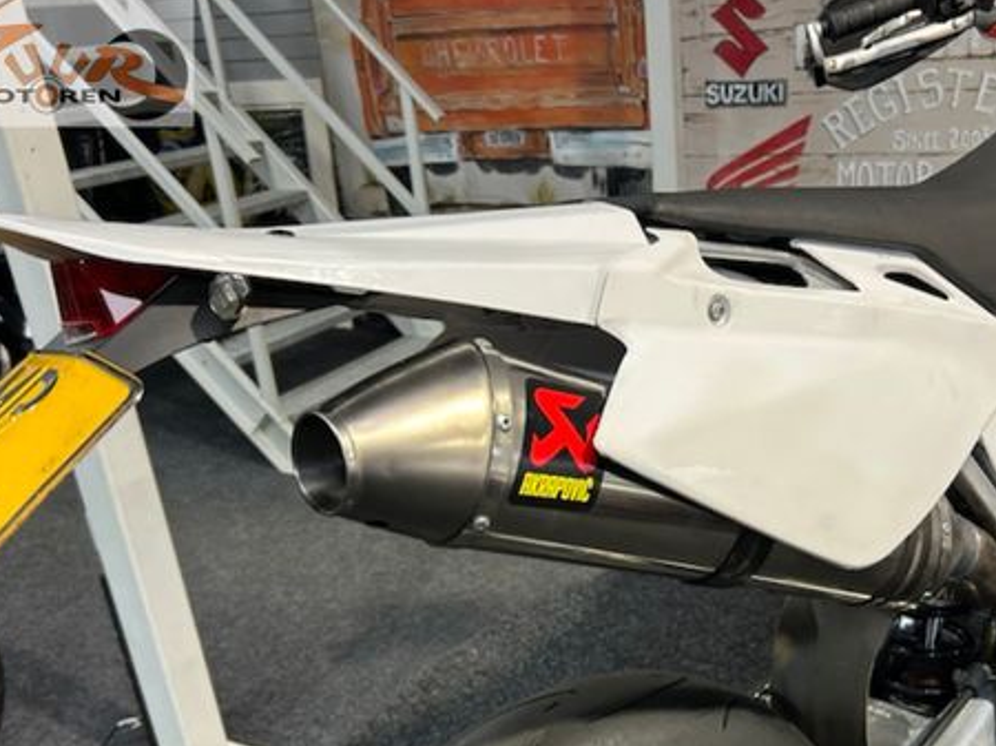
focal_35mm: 37
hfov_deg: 49.7
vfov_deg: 38.0
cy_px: 520
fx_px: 1064
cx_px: 624
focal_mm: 5.7
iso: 80
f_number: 1.5
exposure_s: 1/100
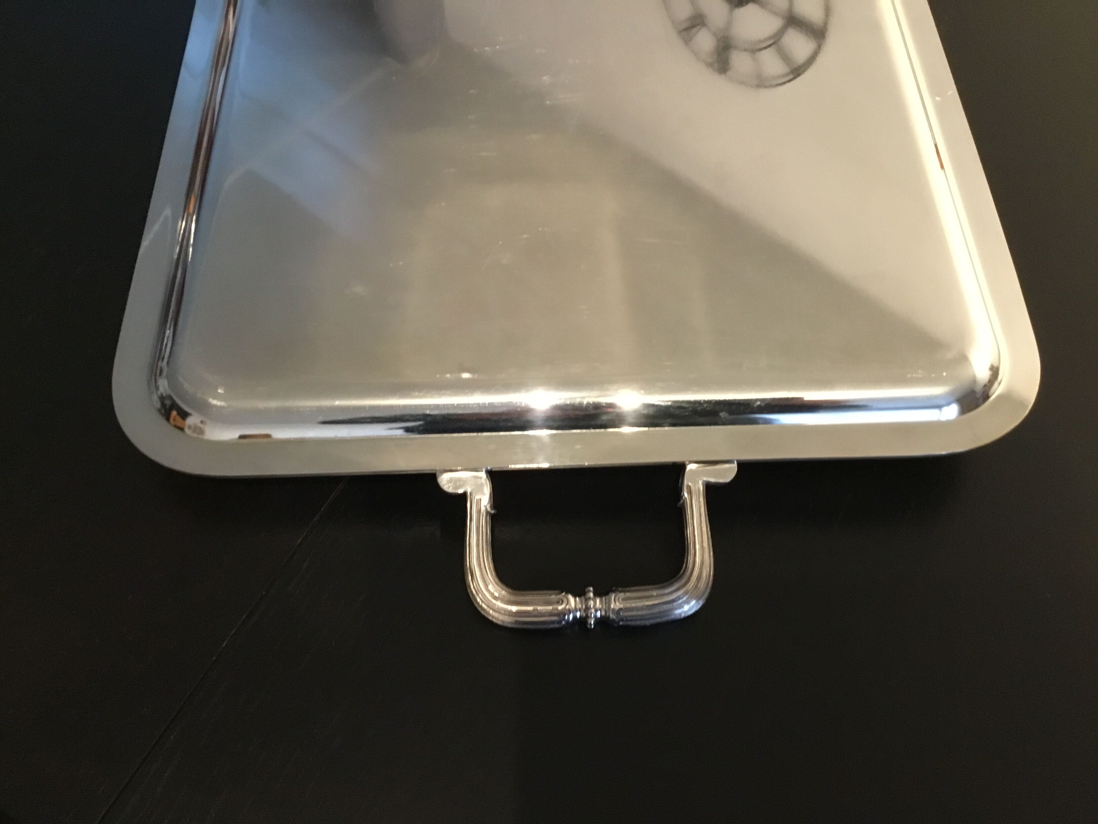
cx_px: 549
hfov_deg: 58.4
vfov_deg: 45.4
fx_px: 983
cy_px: 412
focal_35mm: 31
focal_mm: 3.3
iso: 400
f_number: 2.4
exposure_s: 1/17
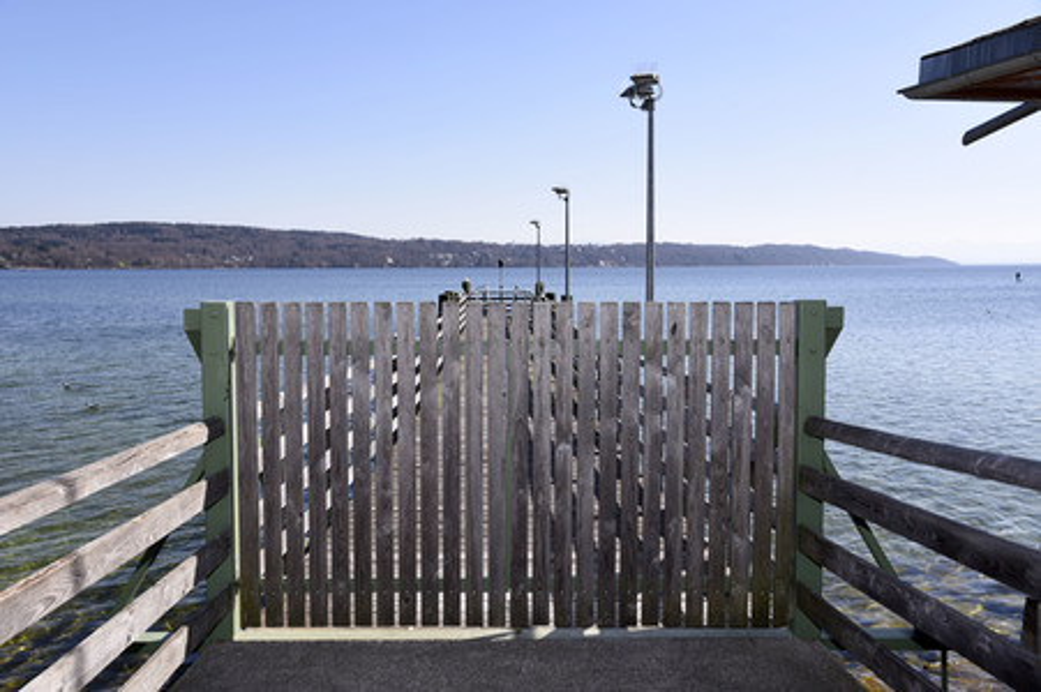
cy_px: 346
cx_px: 520
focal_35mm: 34
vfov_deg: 38.8
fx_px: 982
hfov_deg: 55.8
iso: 100
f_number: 9
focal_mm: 34
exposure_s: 1/160
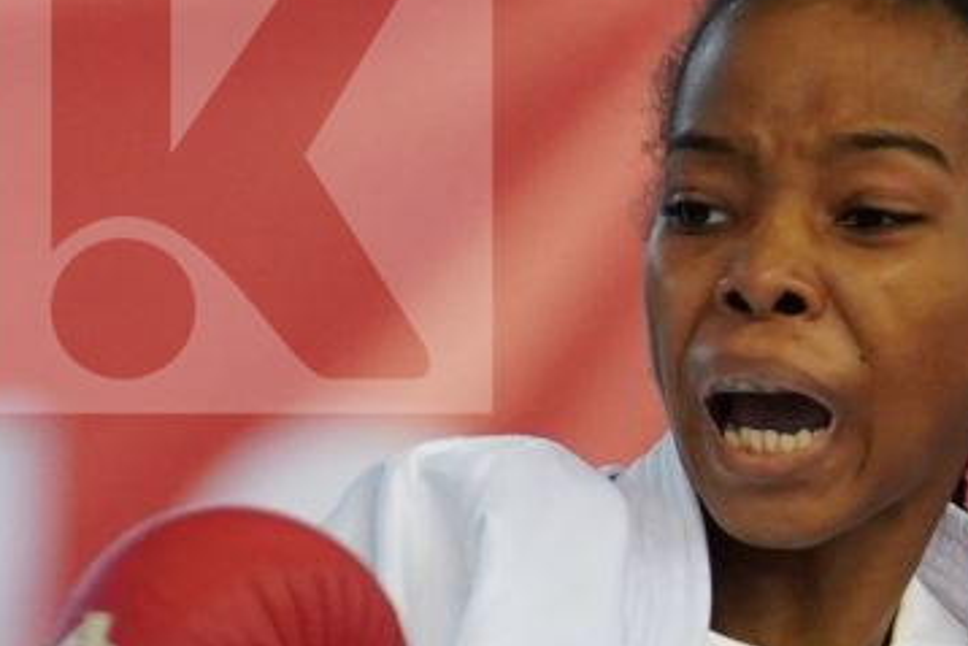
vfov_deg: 1.4
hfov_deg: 2.1
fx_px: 27033
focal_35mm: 1005
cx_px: 241
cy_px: 1124
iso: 2500
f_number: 2.8
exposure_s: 1/1000
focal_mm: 200
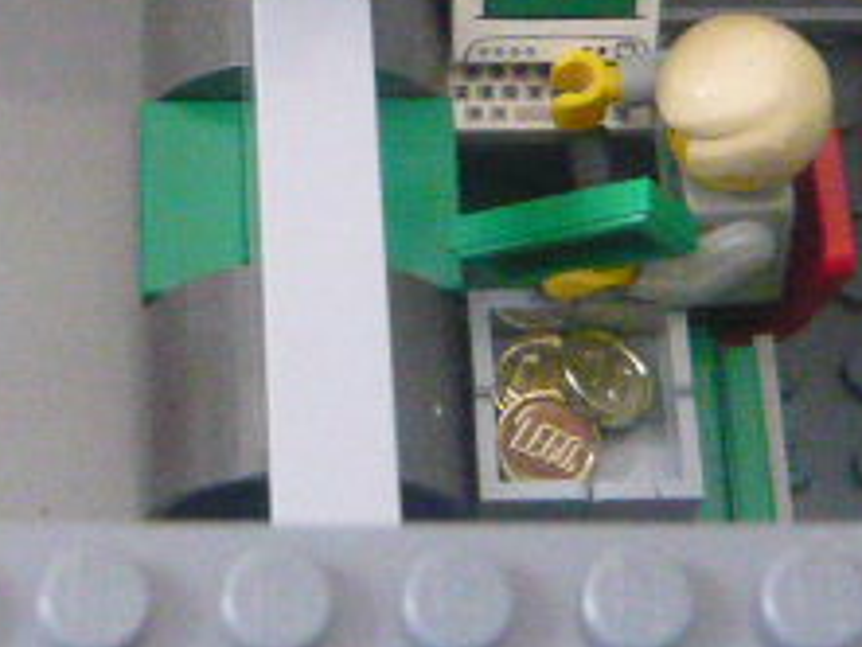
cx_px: 250
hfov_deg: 17.3
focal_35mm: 113
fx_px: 2815
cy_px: -246
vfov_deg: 12.6
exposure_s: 1/15
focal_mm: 4.6
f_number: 2.8
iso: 800
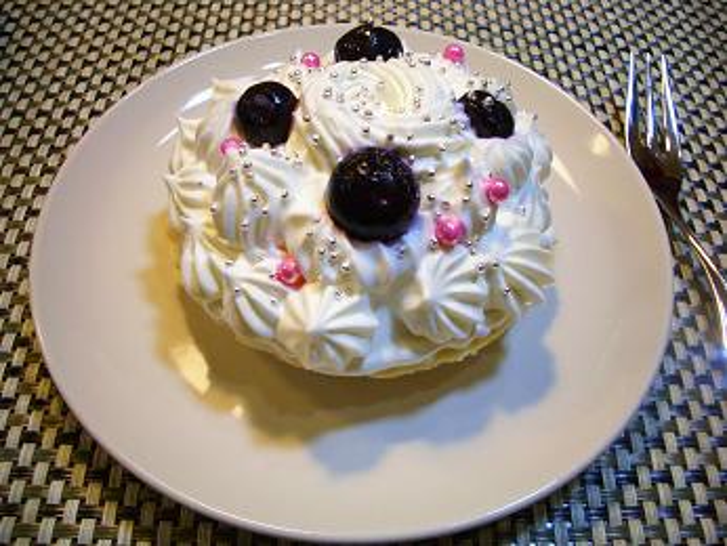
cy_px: 273
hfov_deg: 52.6
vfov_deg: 40.7
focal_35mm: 35
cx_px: 364
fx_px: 736
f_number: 2.6
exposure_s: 1/60
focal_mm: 5.8
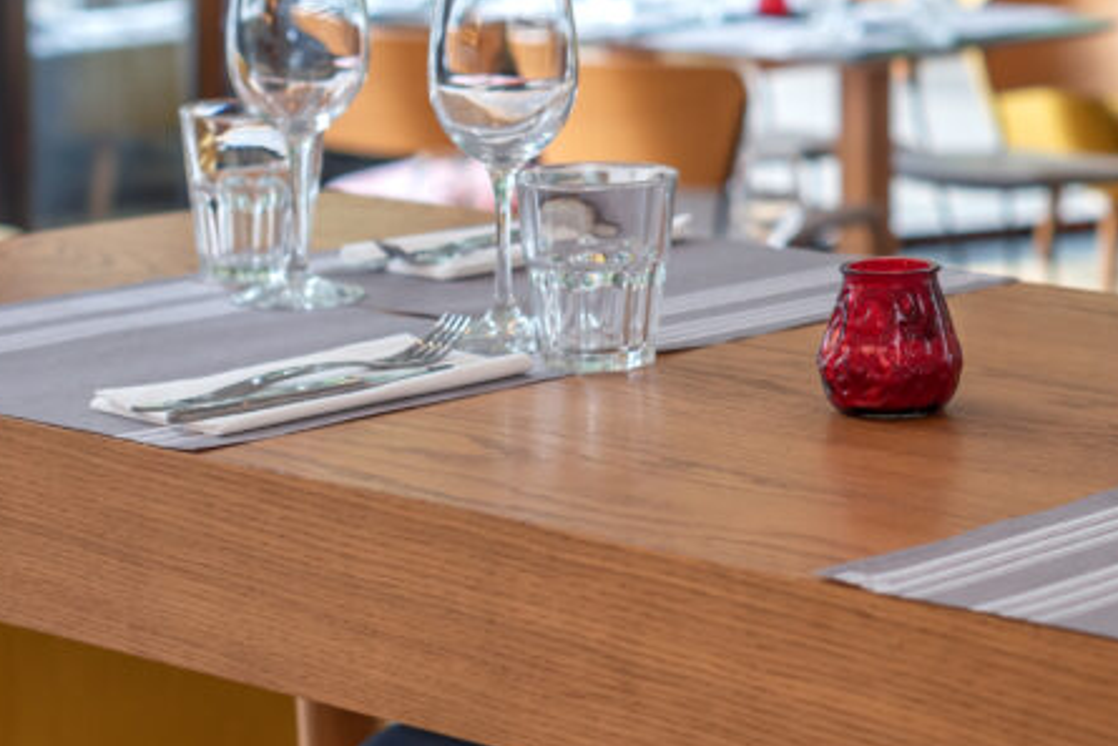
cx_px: 1188
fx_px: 3572
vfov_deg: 11.9
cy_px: 107
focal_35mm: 115
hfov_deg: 17.3
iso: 200
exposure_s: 1/100
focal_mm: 50
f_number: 4
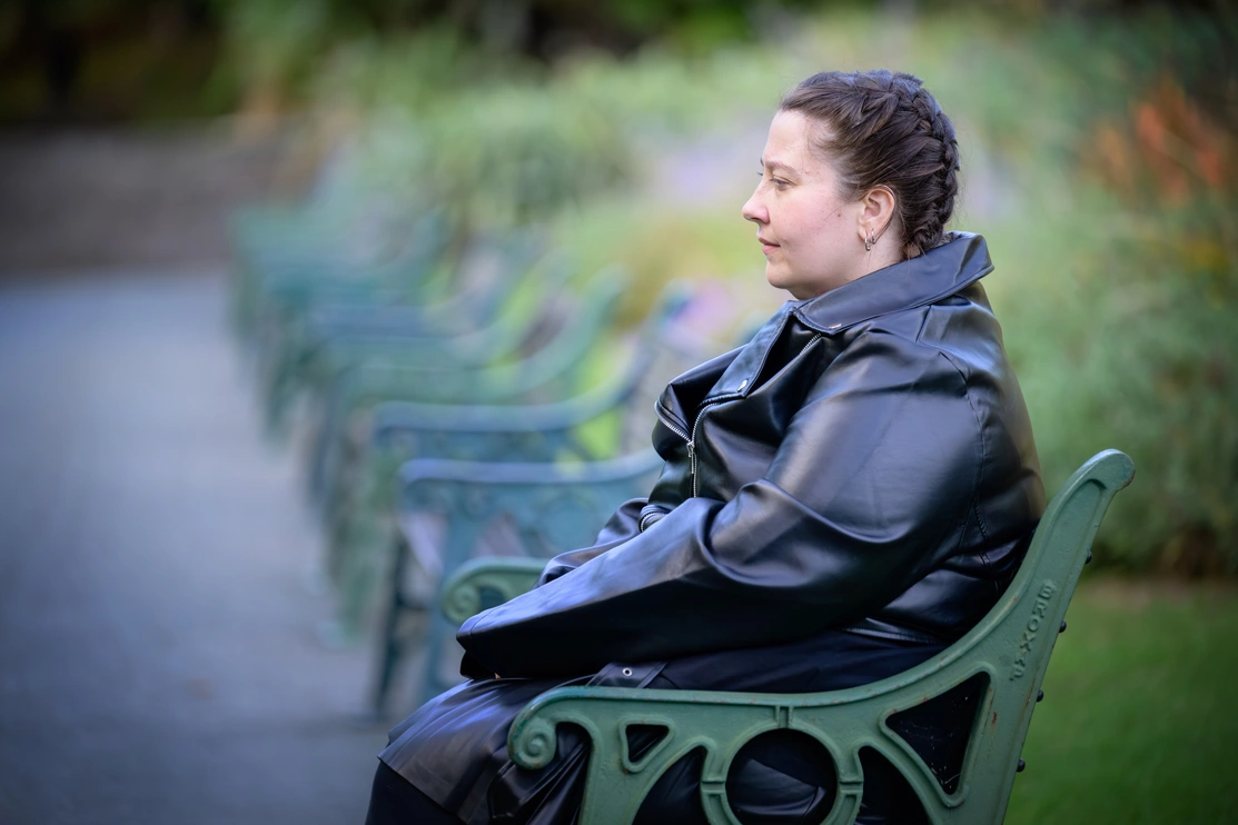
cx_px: 619
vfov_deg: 7.6
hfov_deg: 11.4
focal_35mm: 180
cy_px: 412
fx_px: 6190
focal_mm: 180
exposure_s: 1/2000
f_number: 2.8
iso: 1250
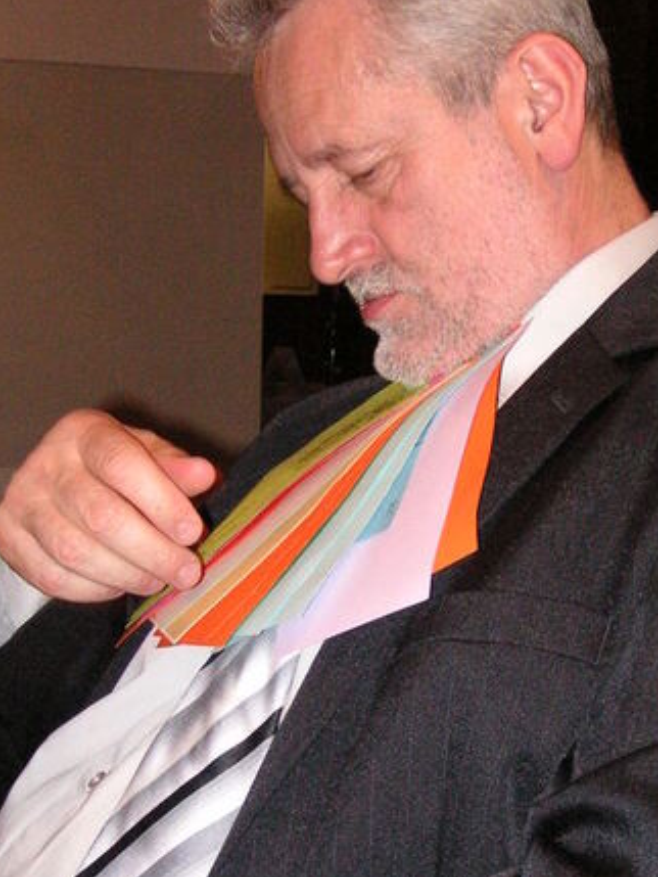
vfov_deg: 28.0
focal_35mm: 69
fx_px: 1748
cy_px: 581
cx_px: 411
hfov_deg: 21.3
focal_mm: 6.1
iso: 160
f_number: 2.8
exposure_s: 1/45
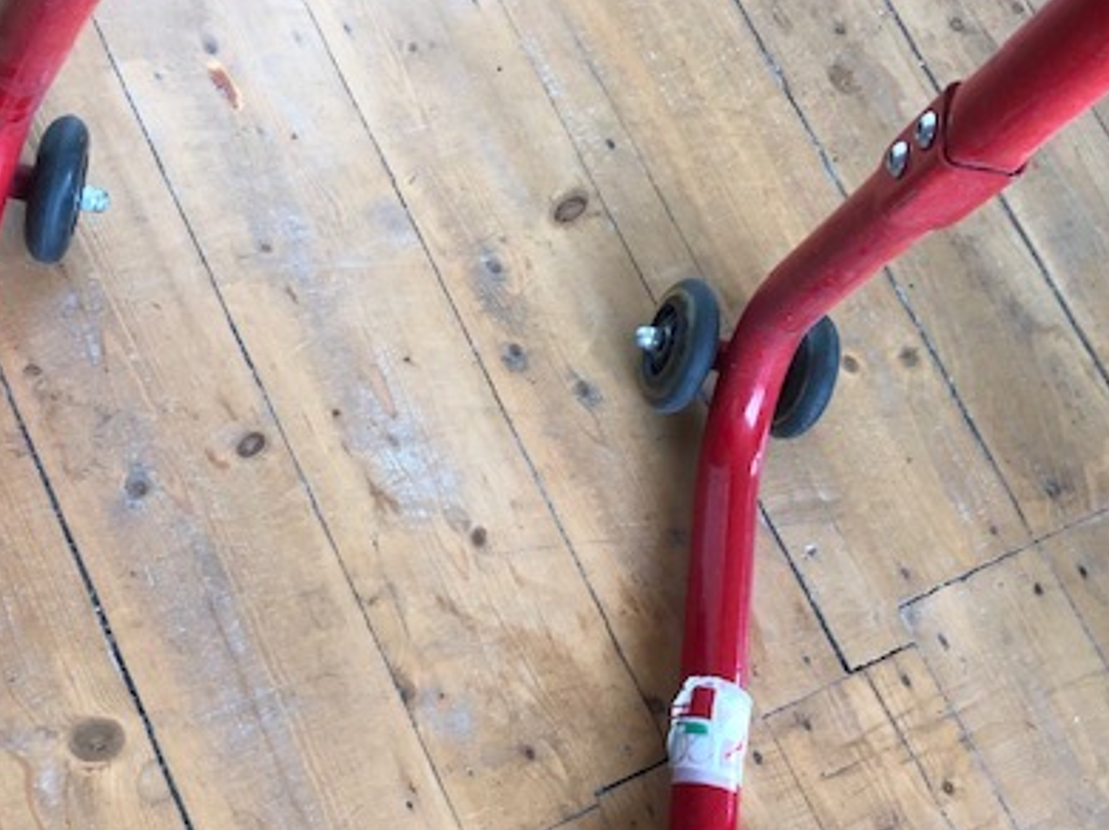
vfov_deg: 31.4
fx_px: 1473
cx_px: 435
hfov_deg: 41.0
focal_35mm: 46
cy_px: 506
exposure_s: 1/24
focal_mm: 3.99
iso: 32
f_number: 1.8
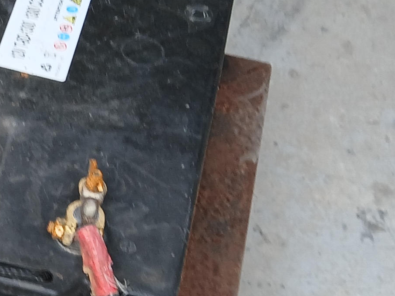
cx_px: -281
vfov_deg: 12.4
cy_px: 336
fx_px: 1335
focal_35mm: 117
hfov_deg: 15.0
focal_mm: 3.98
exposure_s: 1/60
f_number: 1.8
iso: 32
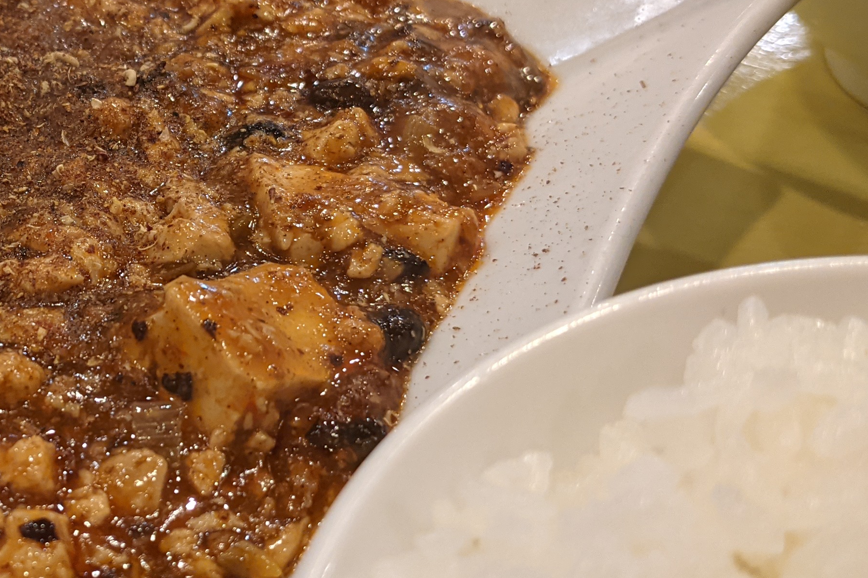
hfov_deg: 30.3
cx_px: 65
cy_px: 223
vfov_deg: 21.5
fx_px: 1519
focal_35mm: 63
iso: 135
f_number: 1.73
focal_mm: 4.38
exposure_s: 1/25
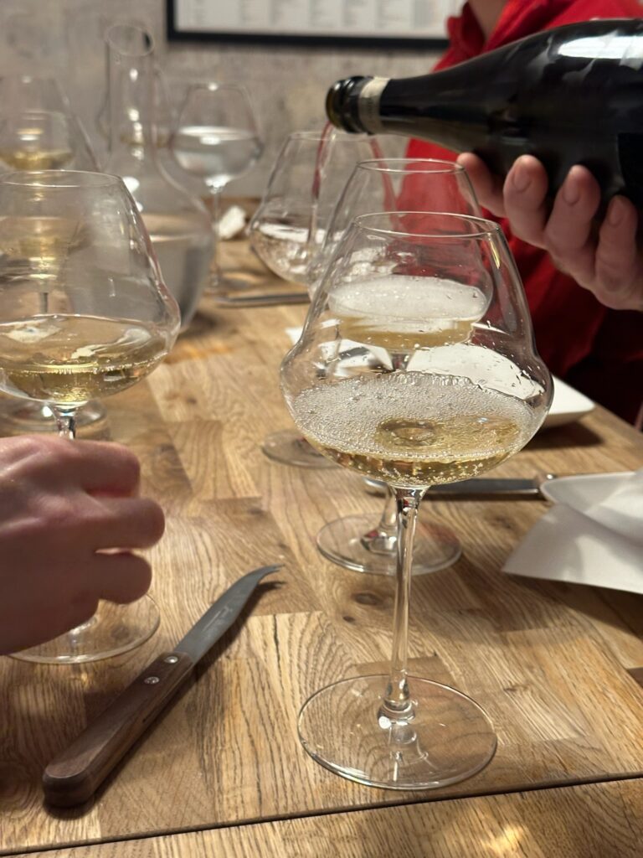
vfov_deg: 39.7
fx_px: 1189
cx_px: 322
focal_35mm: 48
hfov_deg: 30.3
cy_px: 429
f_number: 1.78
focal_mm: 6.86
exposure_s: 1/33
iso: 250
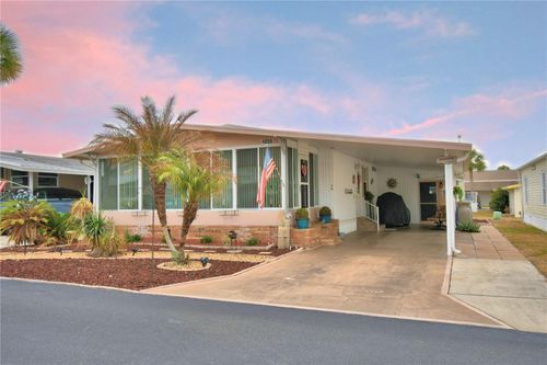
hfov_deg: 61.9
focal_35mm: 30
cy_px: 182
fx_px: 456
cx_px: 274
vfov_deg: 43.6
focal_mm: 20
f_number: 5.6
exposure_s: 1/500
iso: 125
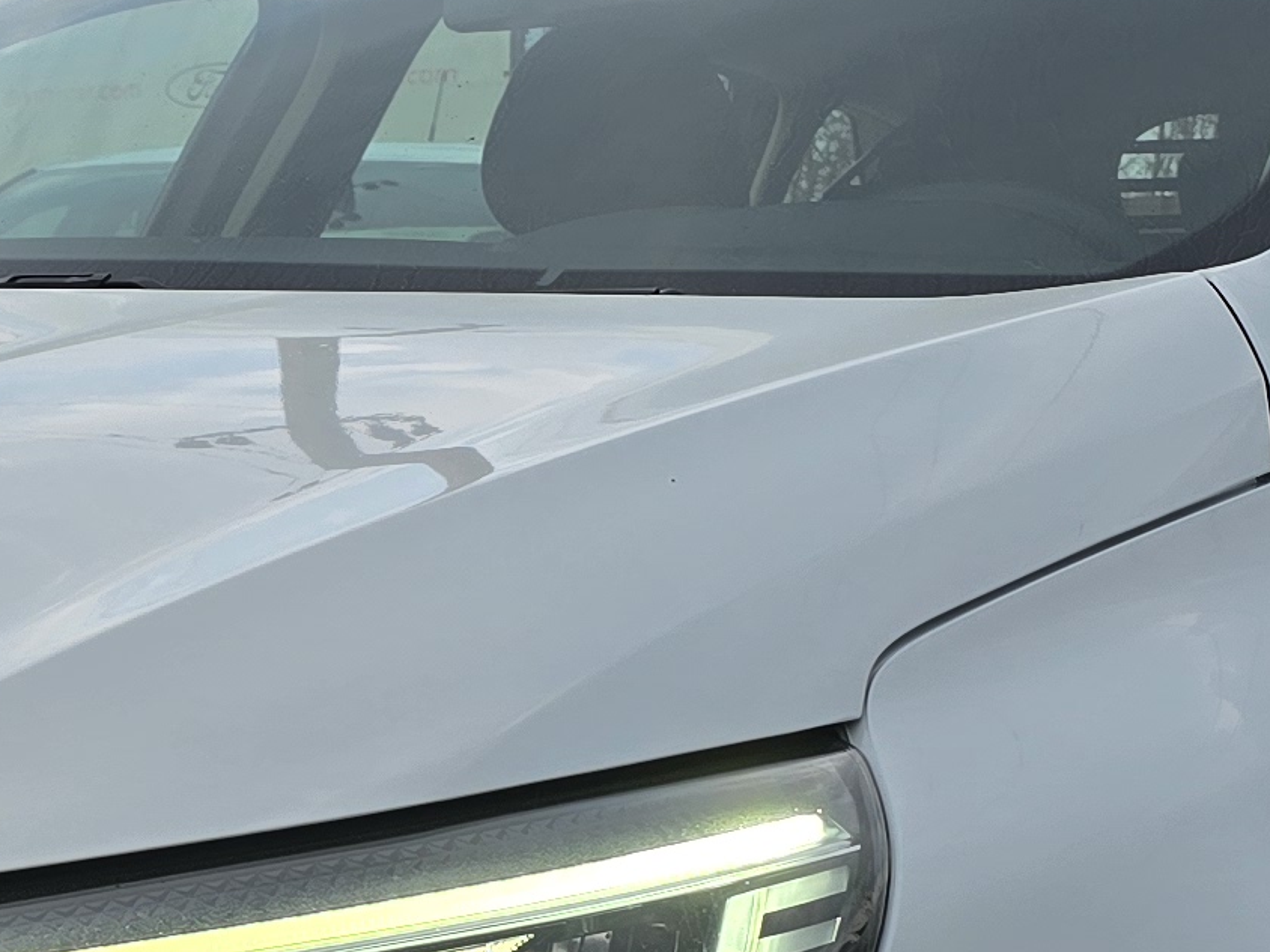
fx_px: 3999
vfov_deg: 13.5
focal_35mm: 109
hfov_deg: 17.5
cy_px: 741
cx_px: -95
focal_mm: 6.3
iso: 16
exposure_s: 1/180
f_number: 1.7
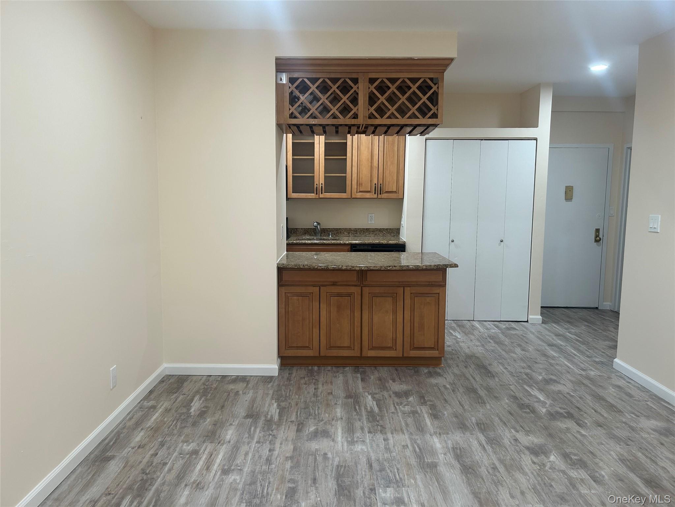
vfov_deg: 53.1
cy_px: 254
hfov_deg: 67.3
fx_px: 507
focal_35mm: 26
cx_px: 338
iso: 80
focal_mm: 5.7
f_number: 1.5
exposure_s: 1/60
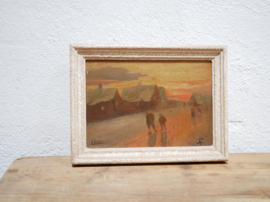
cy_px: 101
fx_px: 312
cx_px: 135
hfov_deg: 46.8
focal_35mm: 40
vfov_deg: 36.0
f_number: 1.7
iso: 1600
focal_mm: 20
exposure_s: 1/60
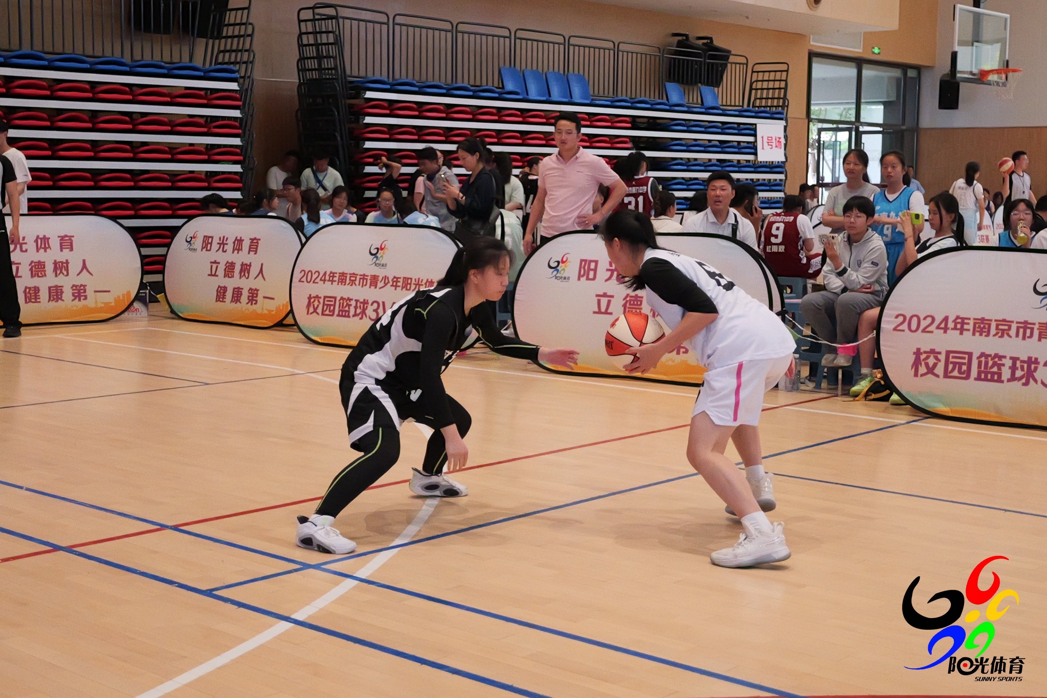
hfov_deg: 40.3
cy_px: 349
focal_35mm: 49
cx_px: 524
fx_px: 1425
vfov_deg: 27.5
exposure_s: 1/2000
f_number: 2.8
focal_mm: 25
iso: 6400
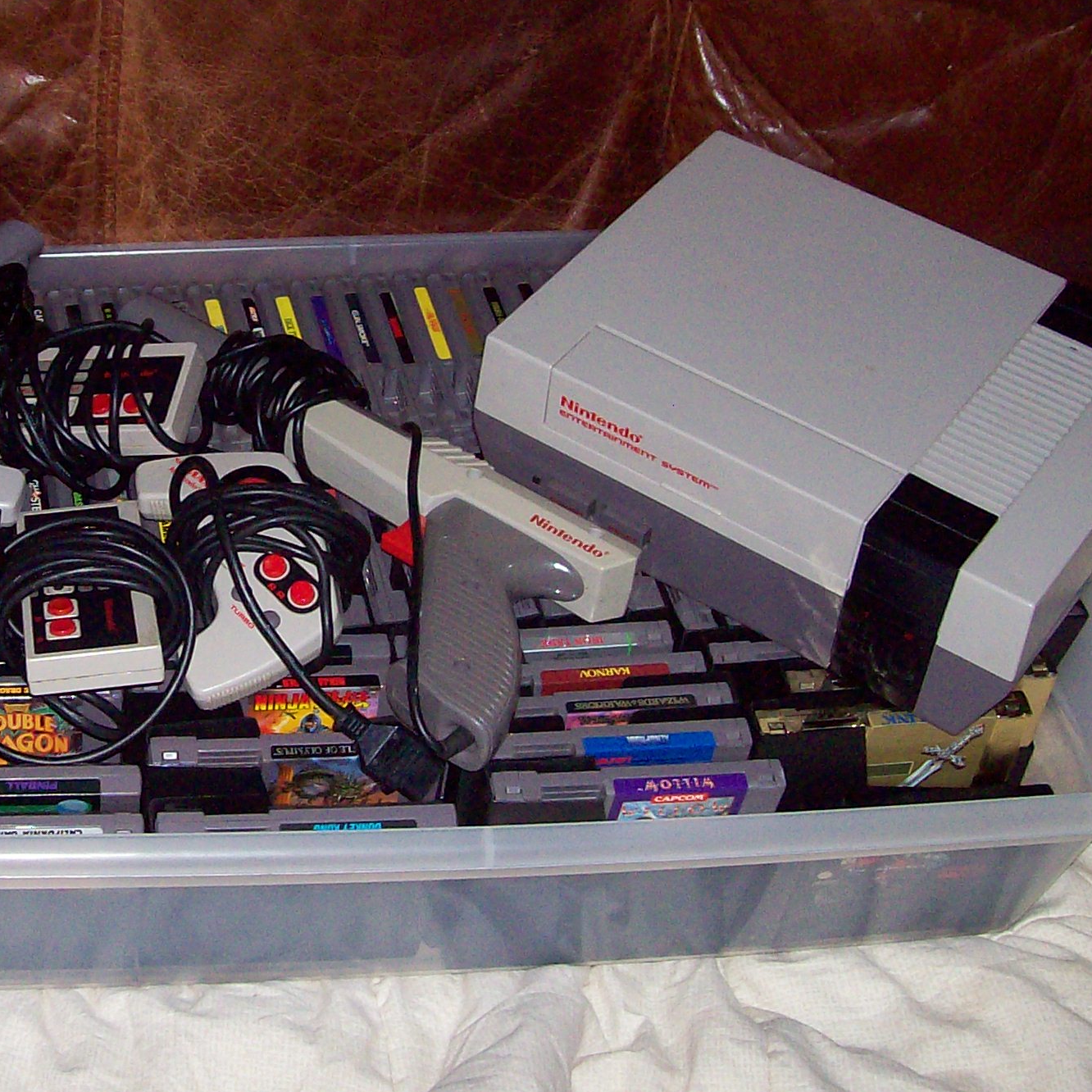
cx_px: 64
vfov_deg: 25.2
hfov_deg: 24.5
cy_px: 339
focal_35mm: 68
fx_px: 2427
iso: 140
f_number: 2.7
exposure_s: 1/64
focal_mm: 6
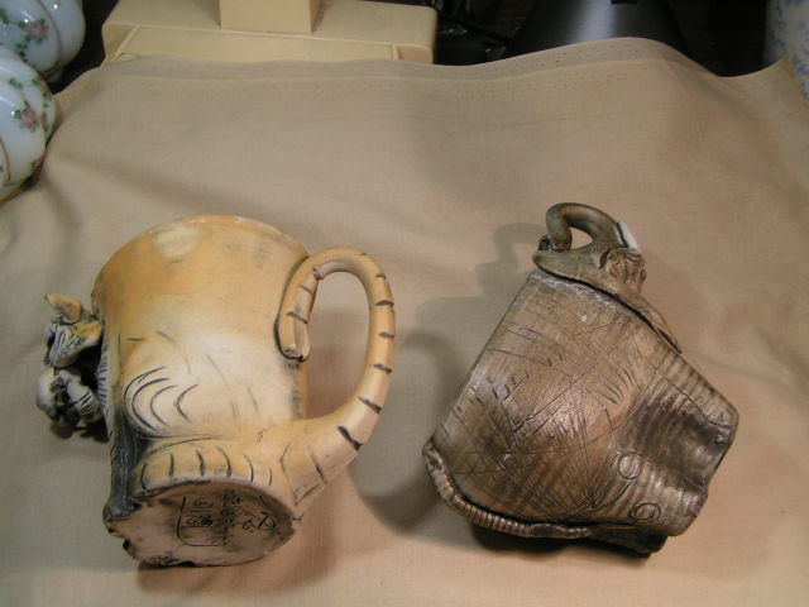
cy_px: 304
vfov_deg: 37.7
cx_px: 404
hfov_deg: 49.0
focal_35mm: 38
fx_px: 888
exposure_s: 1/50
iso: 50
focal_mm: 5.8
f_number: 4
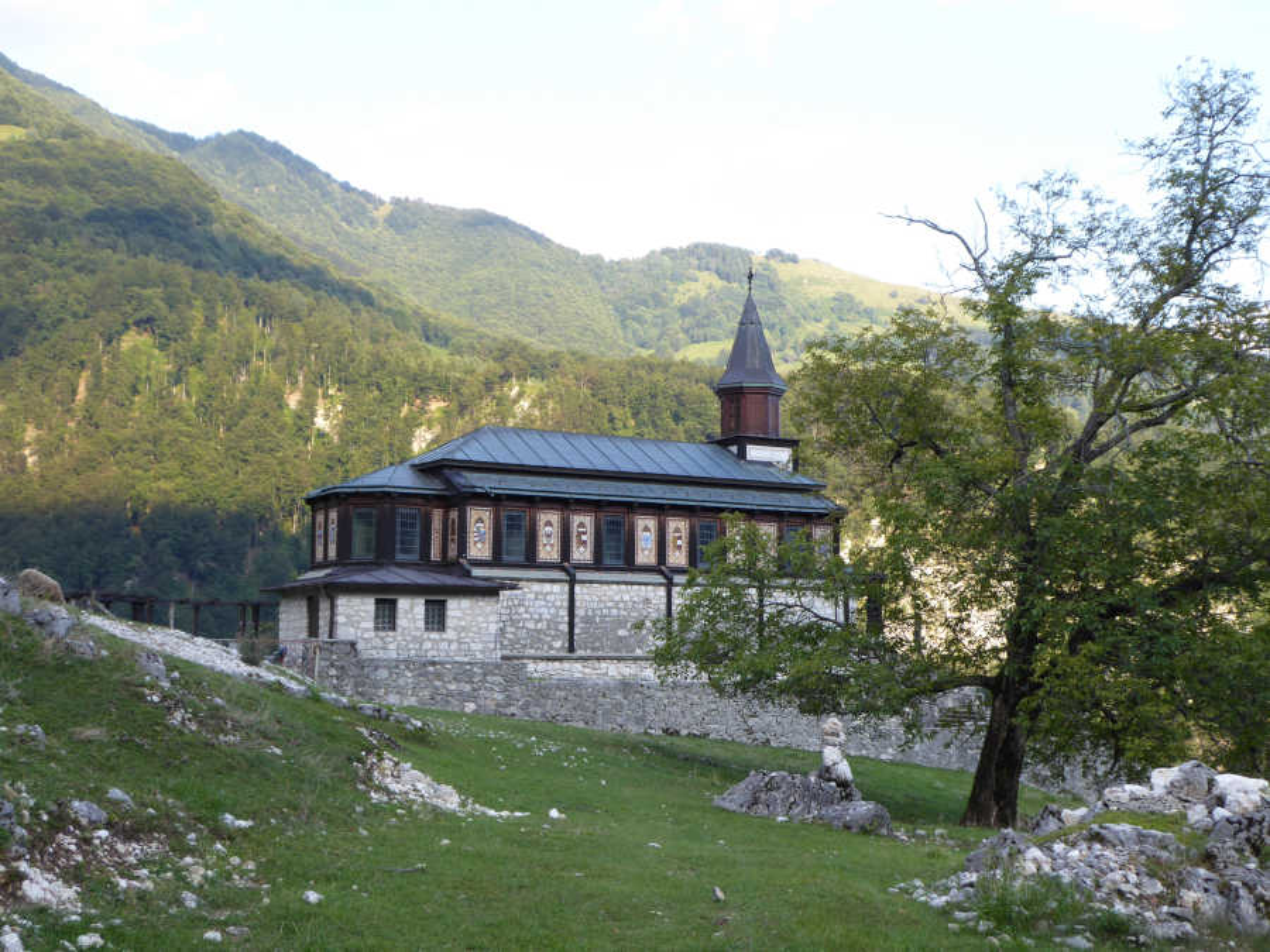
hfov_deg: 42.9
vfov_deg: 32.9
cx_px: 635
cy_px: 476
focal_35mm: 44
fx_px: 1614
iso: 80
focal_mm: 7.8
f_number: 3.9
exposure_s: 1/100
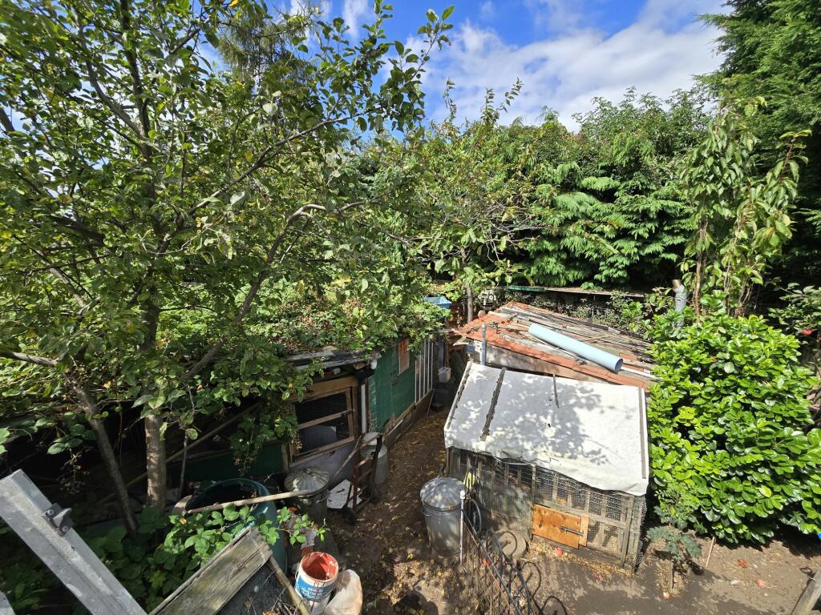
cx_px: 410
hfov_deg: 106.2
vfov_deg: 89.9
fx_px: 308
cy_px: 308
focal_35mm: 13
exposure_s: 1/2000
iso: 64
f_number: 2.2
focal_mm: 2.2
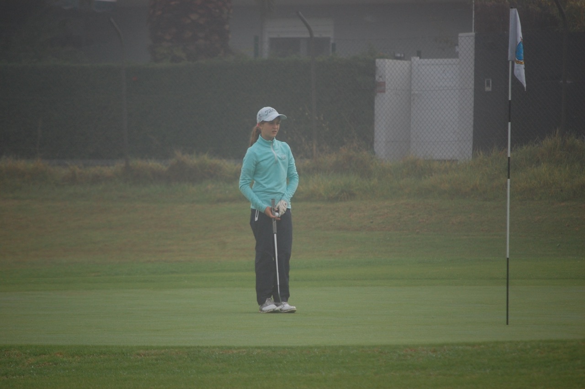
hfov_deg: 6.9
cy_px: 194
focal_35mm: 300
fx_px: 4871
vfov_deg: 4.6
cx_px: 292
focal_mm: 200
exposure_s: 1/800
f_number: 5.6
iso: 400
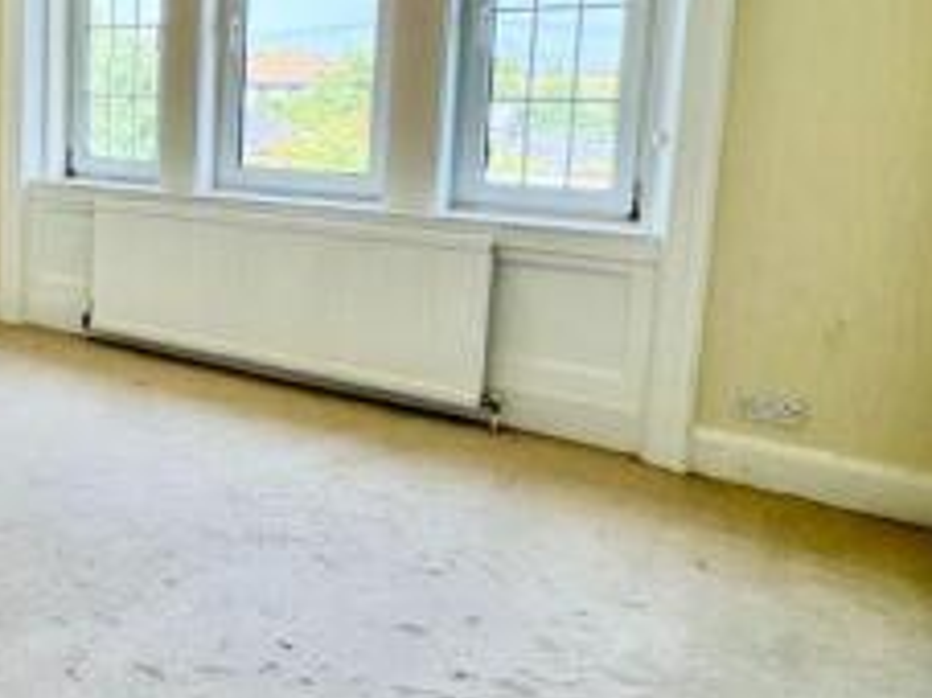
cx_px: -23
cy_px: 199
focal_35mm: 36
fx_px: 969
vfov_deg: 38.9
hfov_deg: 43.2
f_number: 2.2
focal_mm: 2.22
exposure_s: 1/222
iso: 40
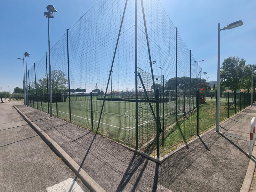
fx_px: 96
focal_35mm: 13
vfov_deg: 89.9
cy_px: 96
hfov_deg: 106.2
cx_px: 128
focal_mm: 2.2
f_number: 2.2
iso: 50
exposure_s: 1/2104
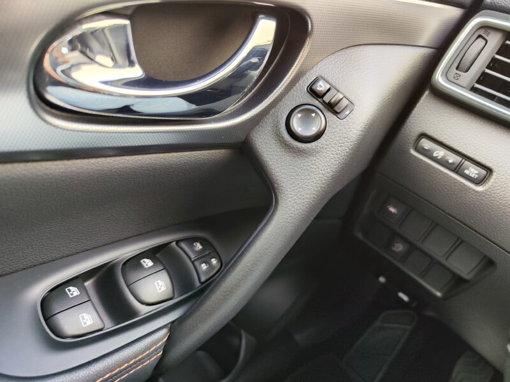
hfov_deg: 73.9
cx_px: 255
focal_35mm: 23
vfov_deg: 58.9
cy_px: 191
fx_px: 339
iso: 205
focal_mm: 7.01
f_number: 1.69
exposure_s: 1/100
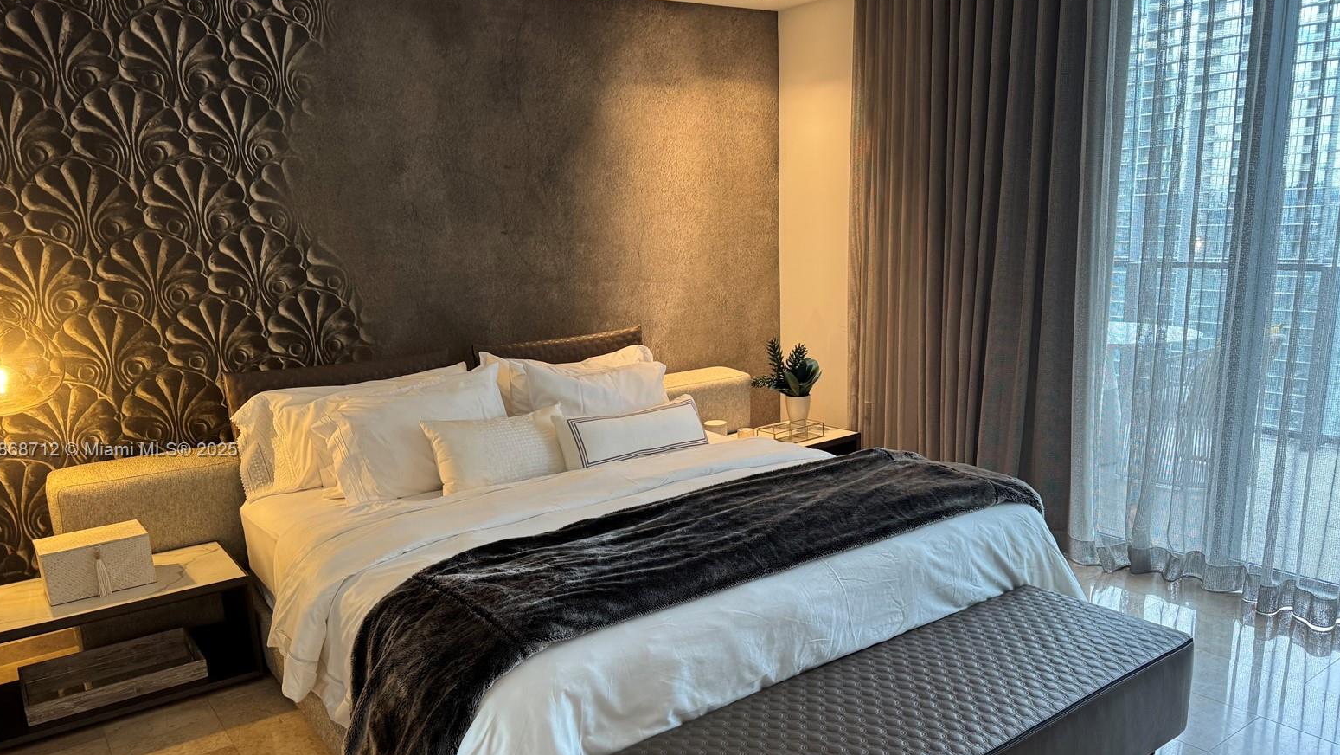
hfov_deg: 69.8
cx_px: 653
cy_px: 451
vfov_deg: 42.7
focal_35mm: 27
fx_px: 960
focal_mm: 6.76
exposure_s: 1/60
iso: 200
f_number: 1.78
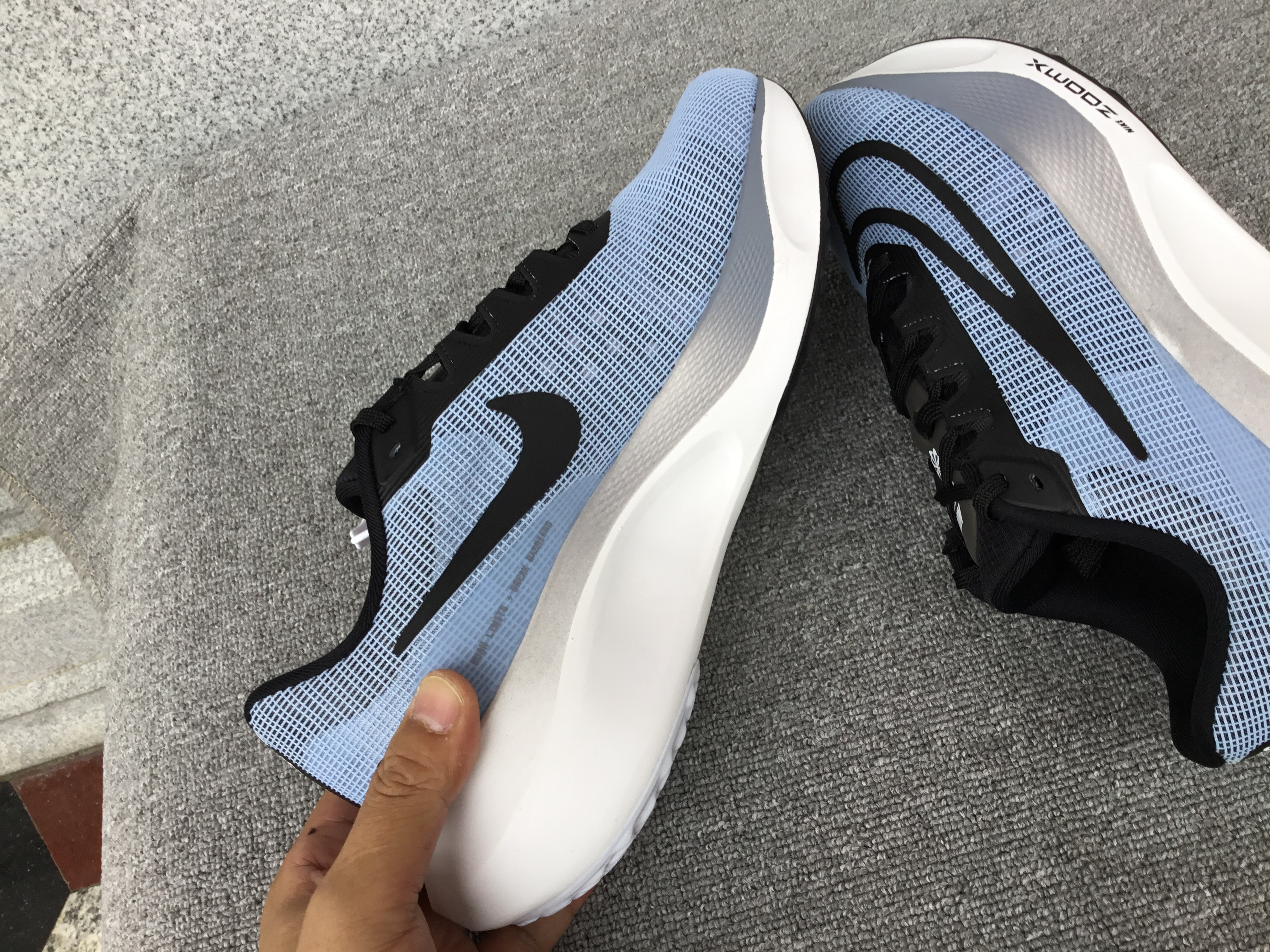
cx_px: 635
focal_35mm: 31
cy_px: 476
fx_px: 1137
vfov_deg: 45.4
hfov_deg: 58.4
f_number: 2.4
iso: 25
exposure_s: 1/50
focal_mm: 3.3
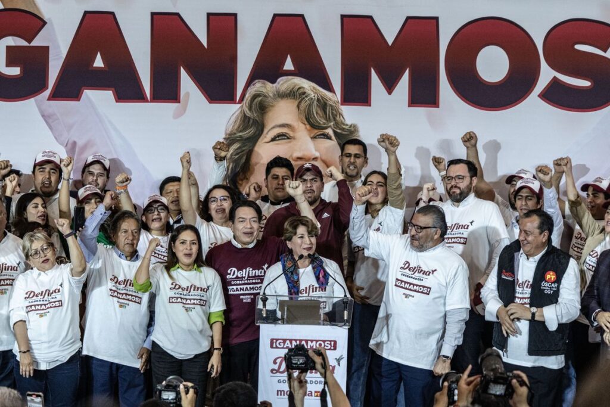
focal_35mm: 105
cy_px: 204
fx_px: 1779
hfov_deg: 19.5
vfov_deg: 13.0
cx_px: 305
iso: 4000
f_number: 6.3
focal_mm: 105
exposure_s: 1/800
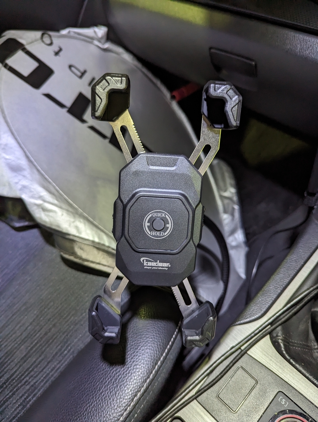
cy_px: 211
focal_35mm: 24
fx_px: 293
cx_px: 159
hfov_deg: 57.0
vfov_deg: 71.5
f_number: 1.85
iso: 938
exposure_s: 1/33.3
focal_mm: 6.81
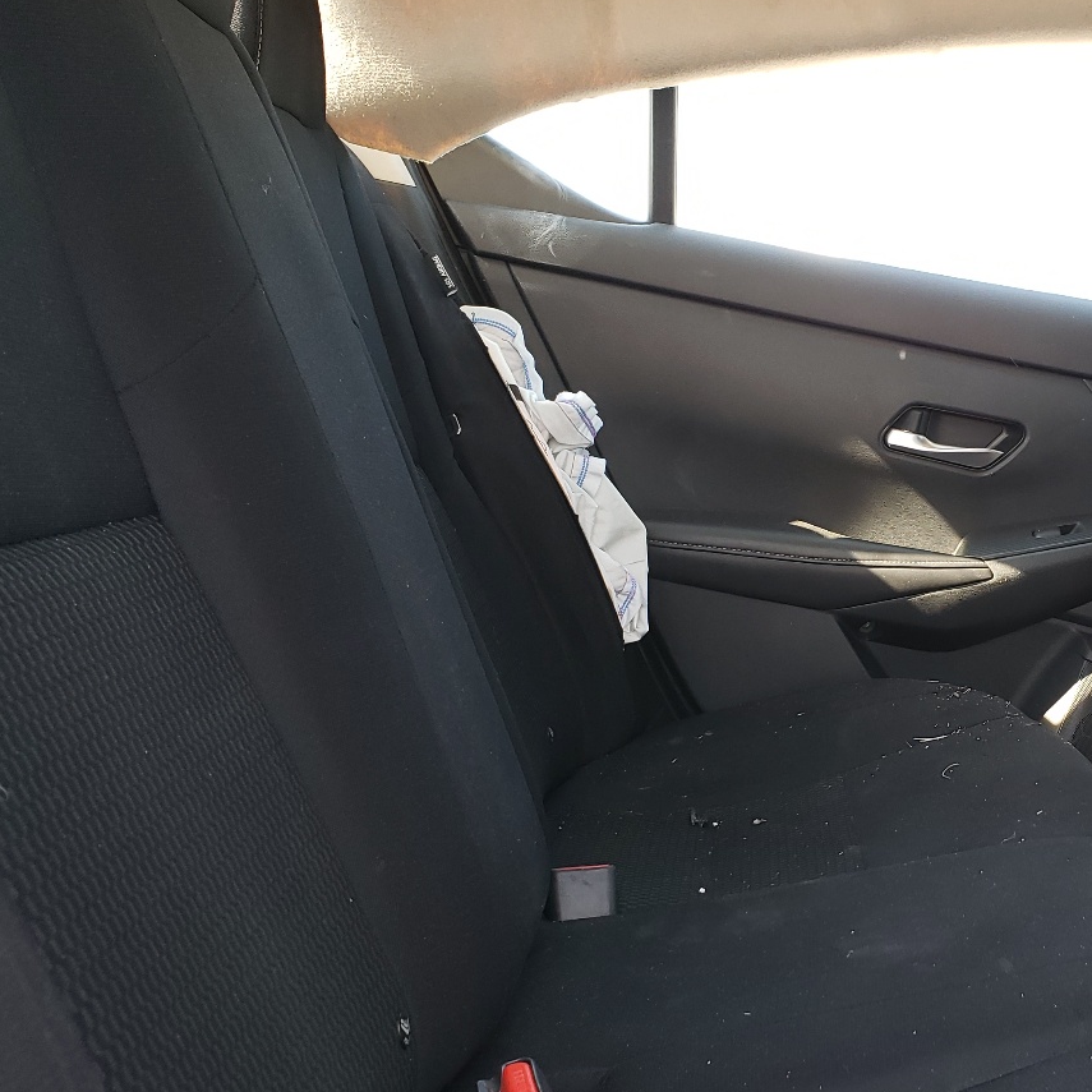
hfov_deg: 37.2
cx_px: 932
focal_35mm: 43
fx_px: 1535
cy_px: 640
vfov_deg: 39.0
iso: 65
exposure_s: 1/50
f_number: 1.5
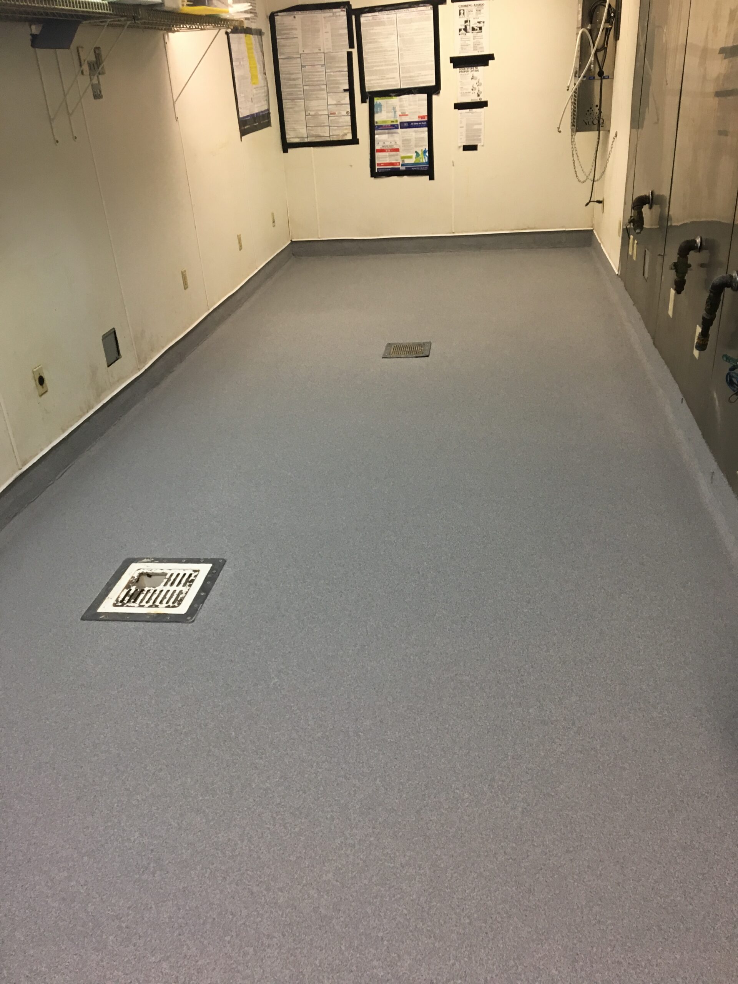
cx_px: 369
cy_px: 492
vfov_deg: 61.7
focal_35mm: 29
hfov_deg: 48.2
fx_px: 824
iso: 64
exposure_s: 1/30
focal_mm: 4.15
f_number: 2.2
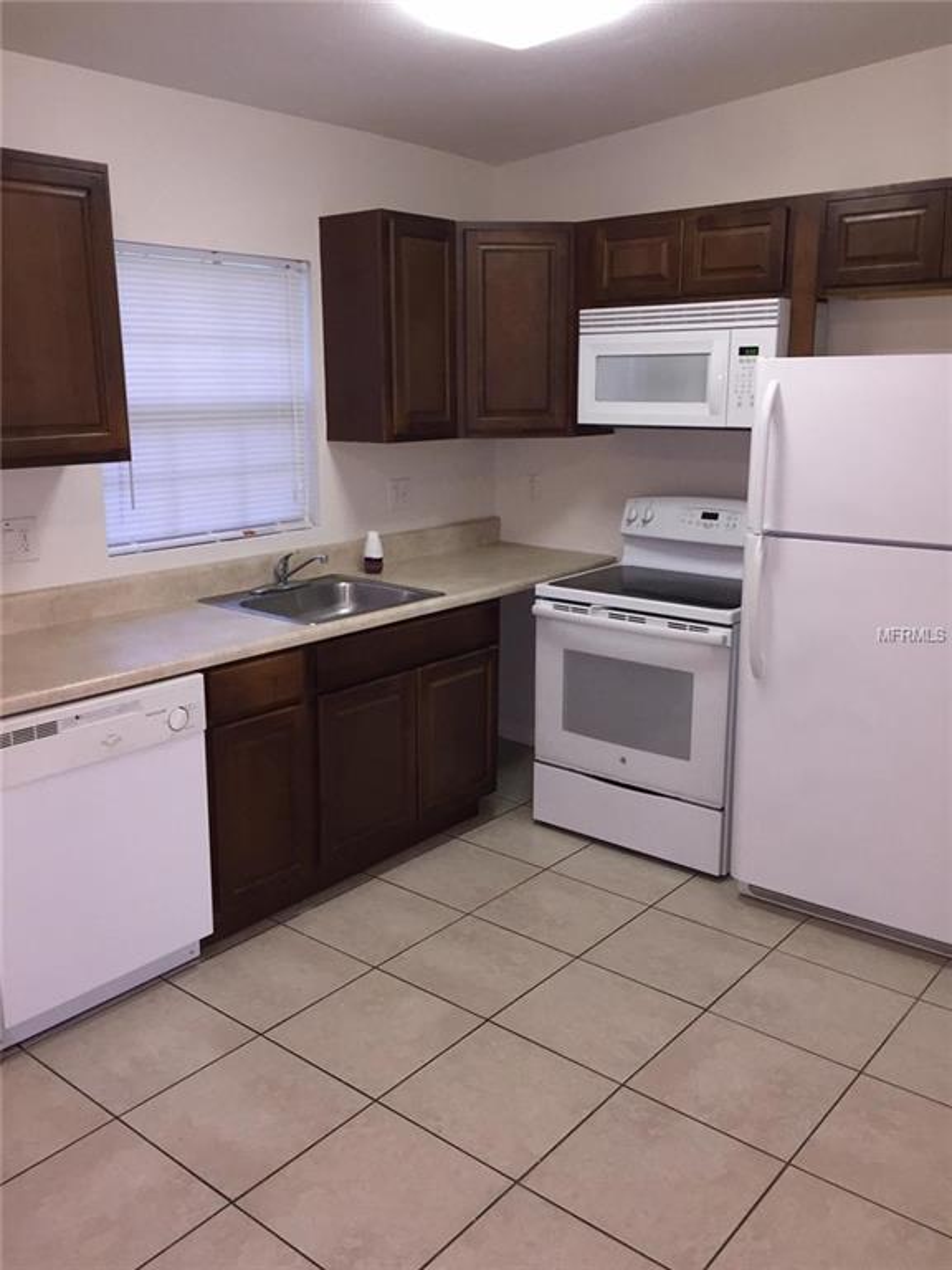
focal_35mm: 29
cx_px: 476
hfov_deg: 48.2
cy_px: 635
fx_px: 1063
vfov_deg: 61.7
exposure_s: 1/25
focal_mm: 4.15
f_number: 2.2
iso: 125
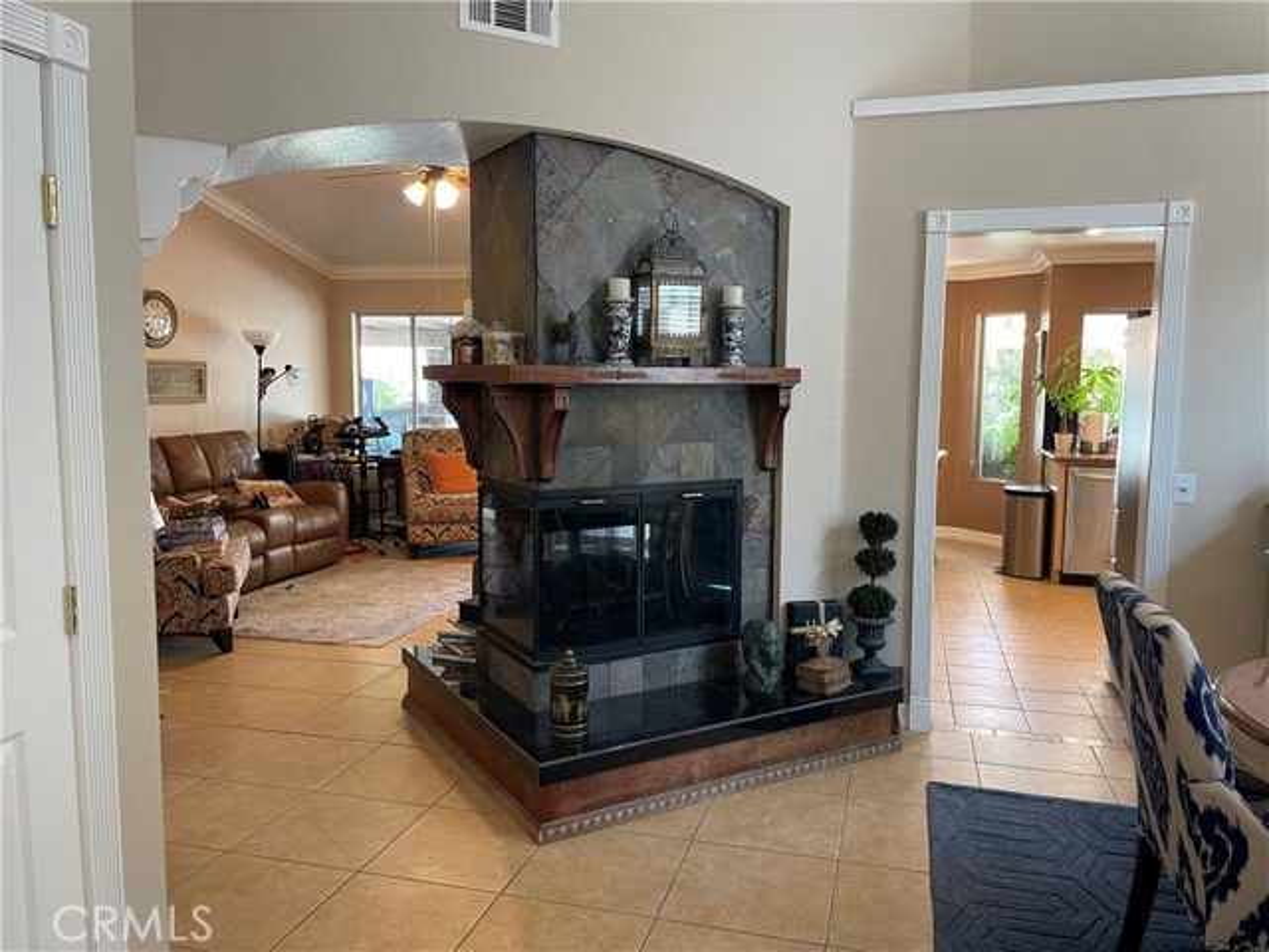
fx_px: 953
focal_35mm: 26
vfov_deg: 53.1
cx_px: 634
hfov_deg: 67.3
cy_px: 476
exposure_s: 1/60
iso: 100
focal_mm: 4.2
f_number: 1.6
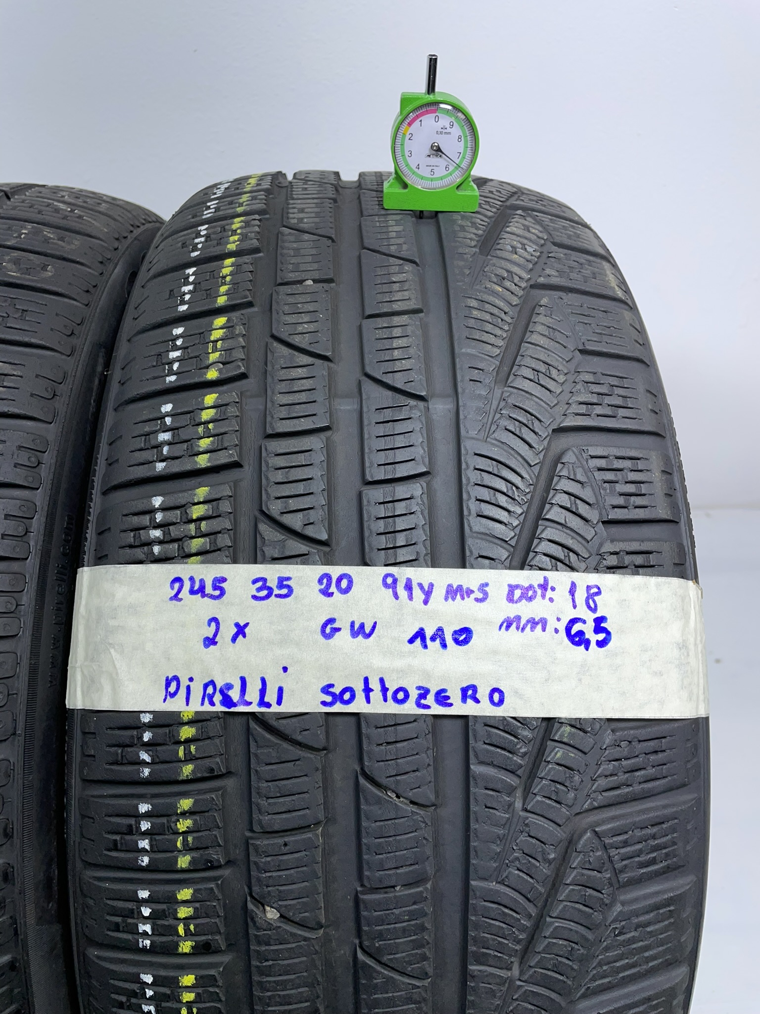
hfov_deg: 53.1
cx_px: 380
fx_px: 761
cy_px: 507
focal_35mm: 26
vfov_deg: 67.3
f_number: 1.6
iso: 32
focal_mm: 4.2
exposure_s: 1/246
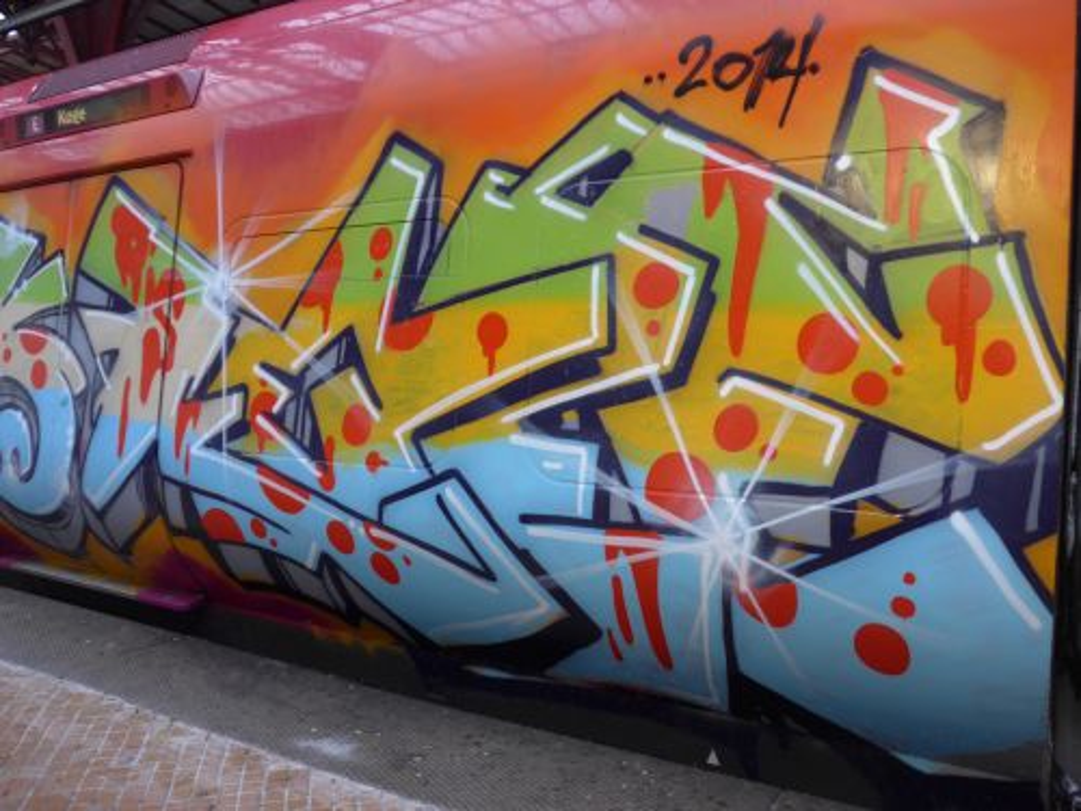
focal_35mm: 29
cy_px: 406
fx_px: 906
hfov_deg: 61.7
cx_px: 540
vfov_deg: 48.2
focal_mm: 6
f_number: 2
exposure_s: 1/60
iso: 200
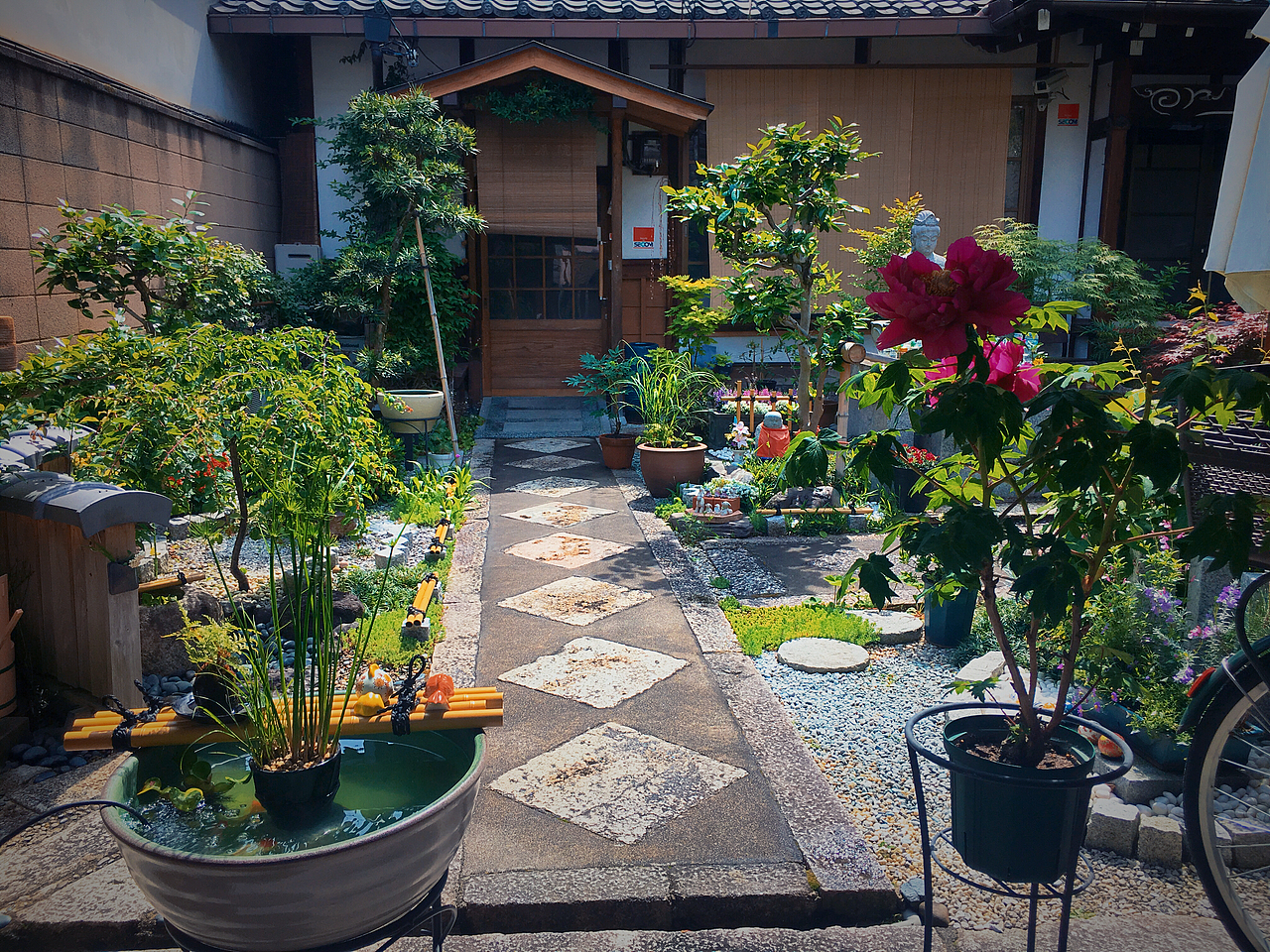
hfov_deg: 61.7
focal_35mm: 29
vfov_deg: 48.2
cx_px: 635
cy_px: 476
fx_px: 1064
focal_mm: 4.15
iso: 25
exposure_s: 1/509
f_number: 2.2
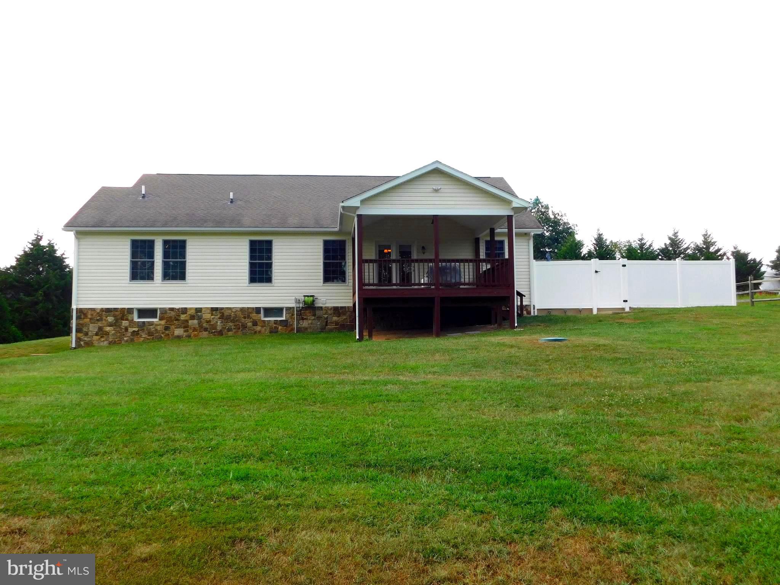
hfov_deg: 60.0
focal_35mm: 30
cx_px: 390
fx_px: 676
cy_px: 292
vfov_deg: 46.8
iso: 125
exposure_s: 1/250
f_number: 3.2
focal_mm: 5.3
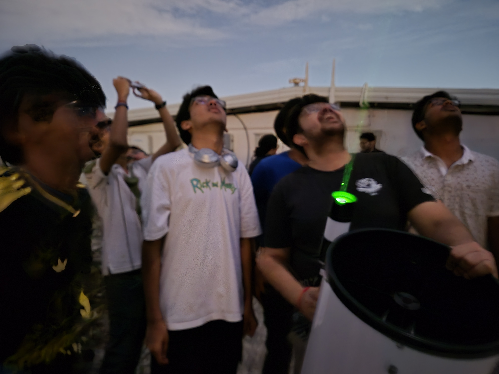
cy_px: 187
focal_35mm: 23
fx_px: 332
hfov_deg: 73.9
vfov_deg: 58.9
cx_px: 250
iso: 3200
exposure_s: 1/4
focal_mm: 5.4
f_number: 1.8
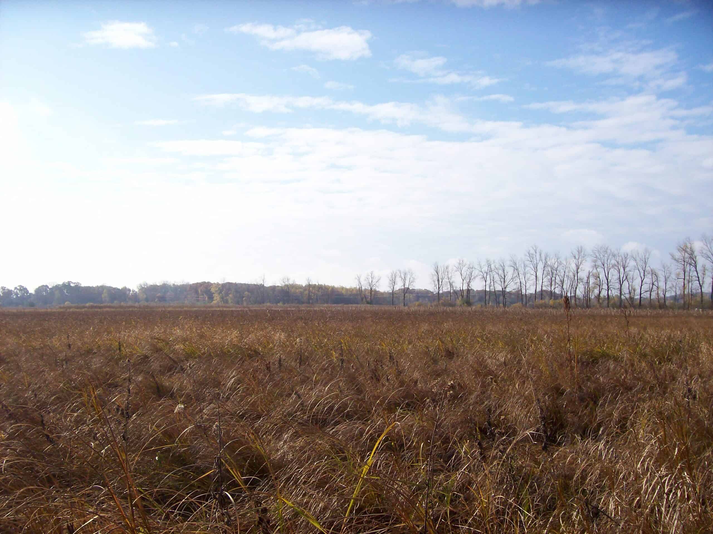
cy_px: 267
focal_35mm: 36
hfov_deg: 51.4
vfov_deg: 39.6
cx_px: 356
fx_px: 741
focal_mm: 6
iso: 80
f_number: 4.8
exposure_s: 1/797
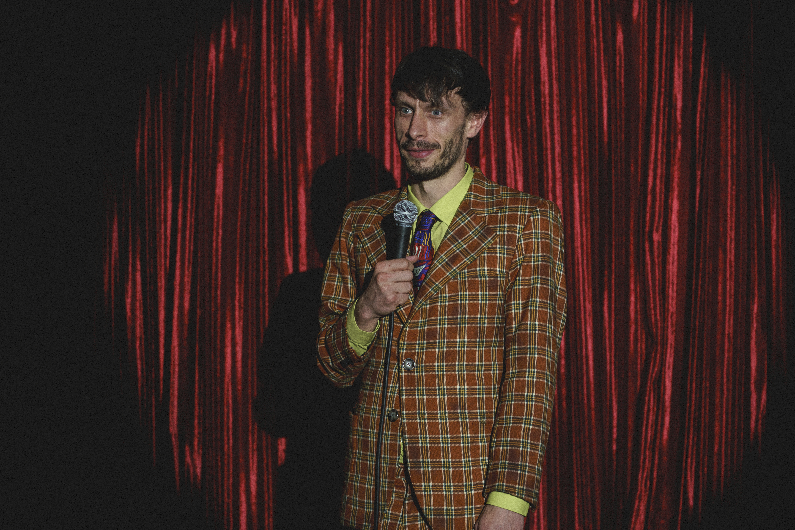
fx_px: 1833
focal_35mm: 83
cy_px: 311
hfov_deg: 24.5
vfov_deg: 16.4
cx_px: 426
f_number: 2.8
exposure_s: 1/200
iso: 1600
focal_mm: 70
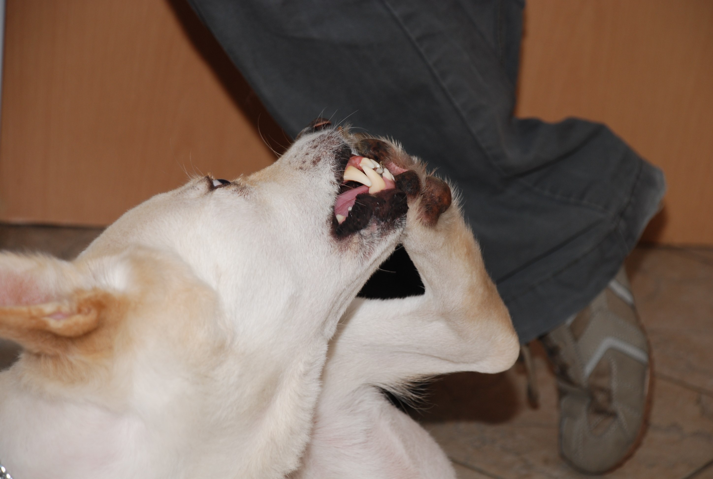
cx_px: 356
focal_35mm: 135
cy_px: 240
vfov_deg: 10.2
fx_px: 2679
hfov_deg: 15.2
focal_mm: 90
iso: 200
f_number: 5.6
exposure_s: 1/60
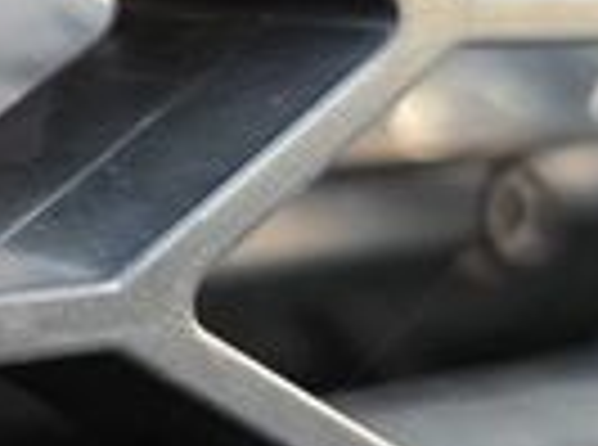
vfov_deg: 13.2
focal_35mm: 111
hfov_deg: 16.6
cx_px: -225
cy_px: 86
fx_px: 1912
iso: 1250
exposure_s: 1/120
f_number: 1.7
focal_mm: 6.3
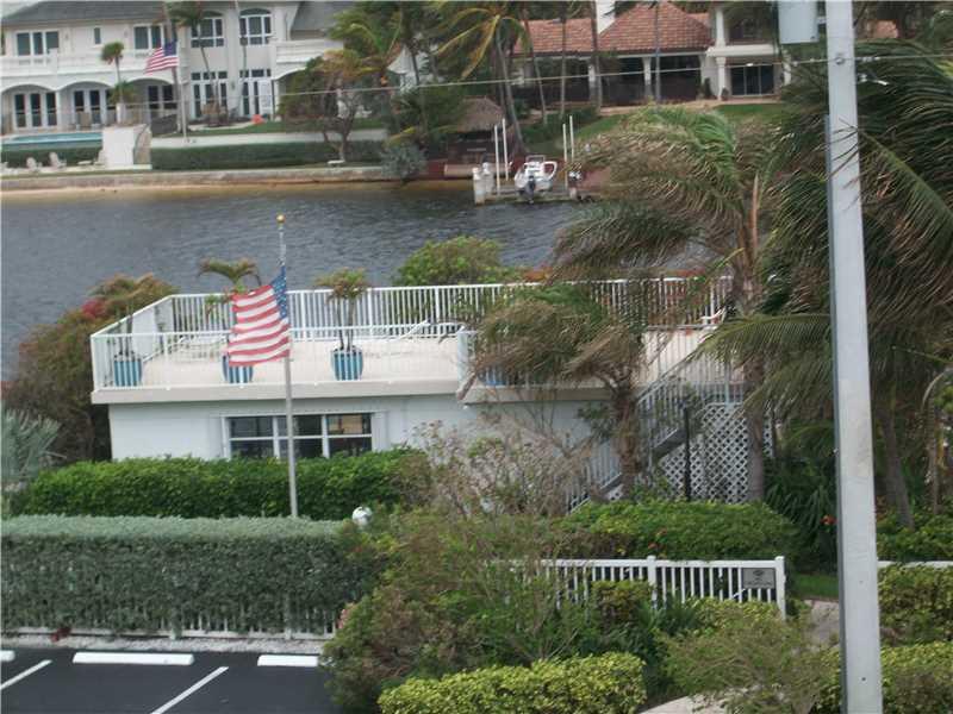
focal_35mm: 105
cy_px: 357
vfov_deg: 14.1
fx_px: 2891
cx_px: 476
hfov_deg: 18.7
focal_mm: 18.8
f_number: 5.7
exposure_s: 1/80
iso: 80
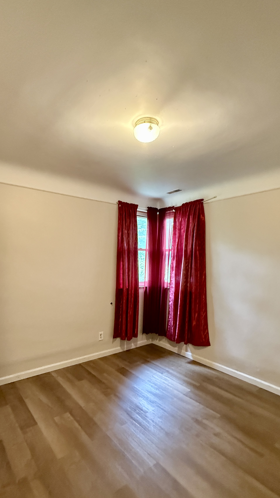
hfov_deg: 60.6
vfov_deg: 92.0
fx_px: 238
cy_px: 286
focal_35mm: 18
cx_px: 113
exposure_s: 1/60
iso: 1000
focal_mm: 2.22
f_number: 2.2
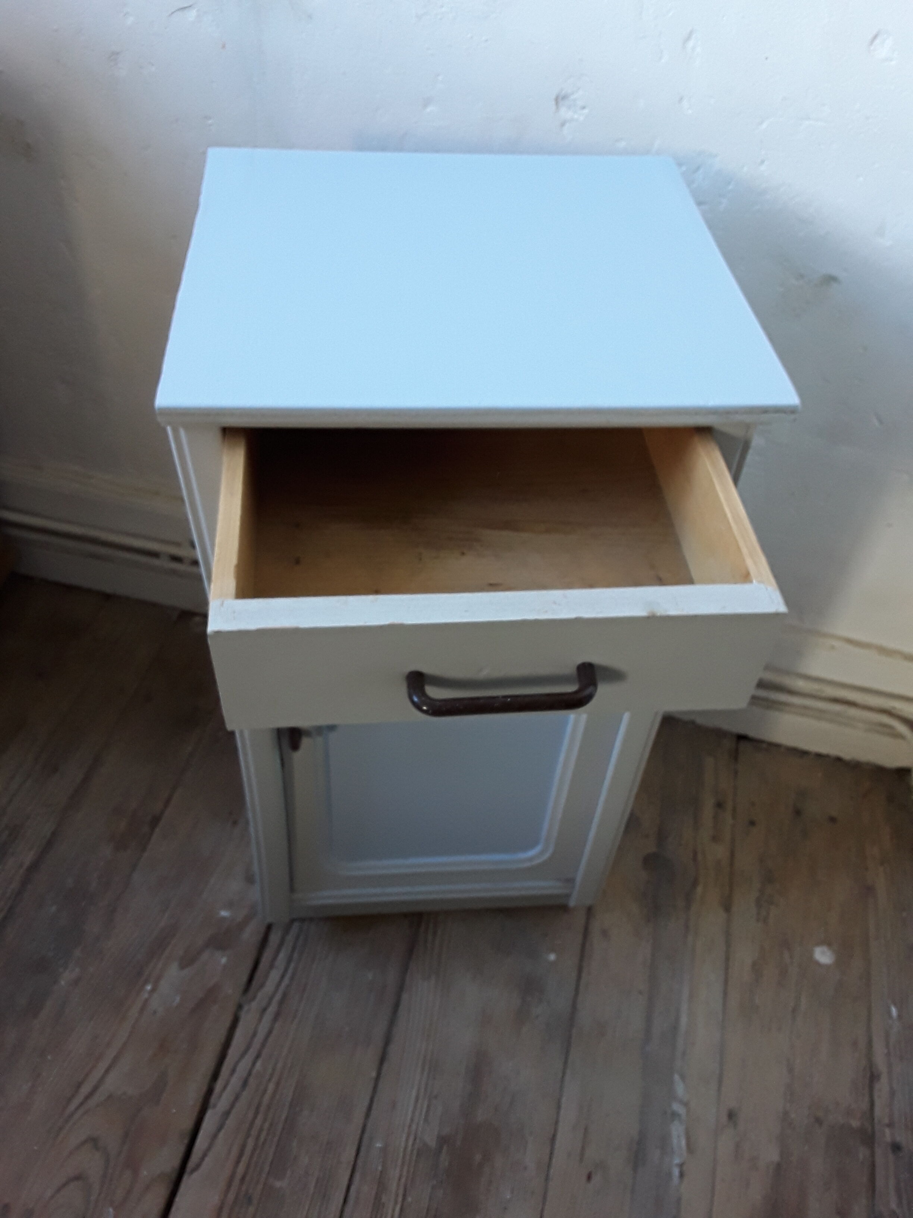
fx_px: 950
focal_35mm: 27
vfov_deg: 65.3
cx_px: 456
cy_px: 609
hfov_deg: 51.4
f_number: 1.9
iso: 100
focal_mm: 2.91
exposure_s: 1/33
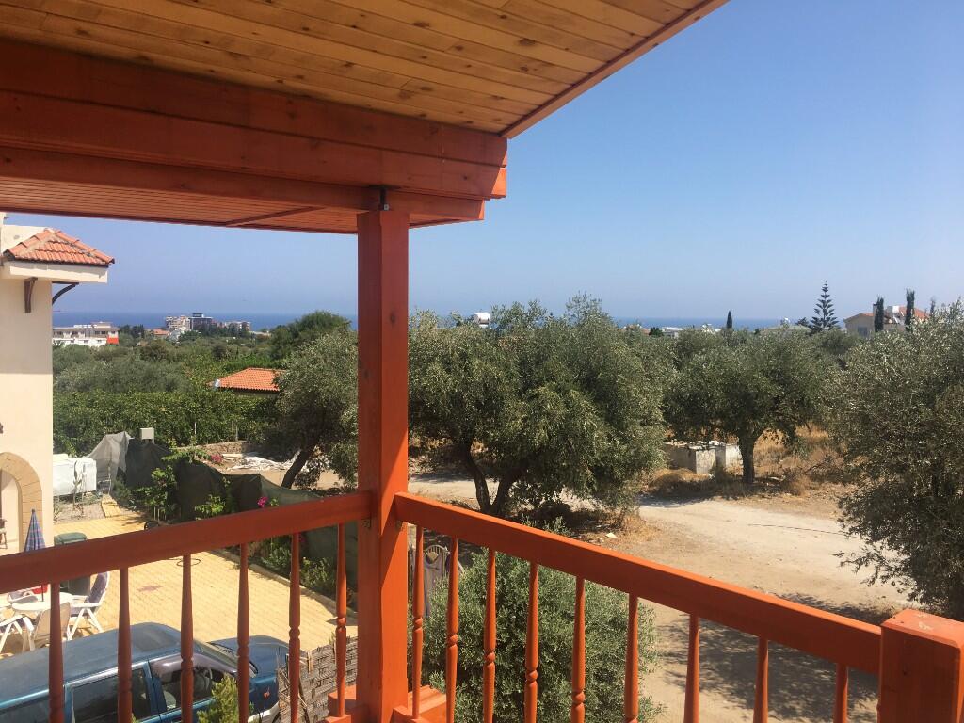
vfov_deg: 48.2
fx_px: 808
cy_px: 362
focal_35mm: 29
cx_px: 482
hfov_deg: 61.7
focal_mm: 4.15
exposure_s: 1/1350
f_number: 2.2
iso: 25
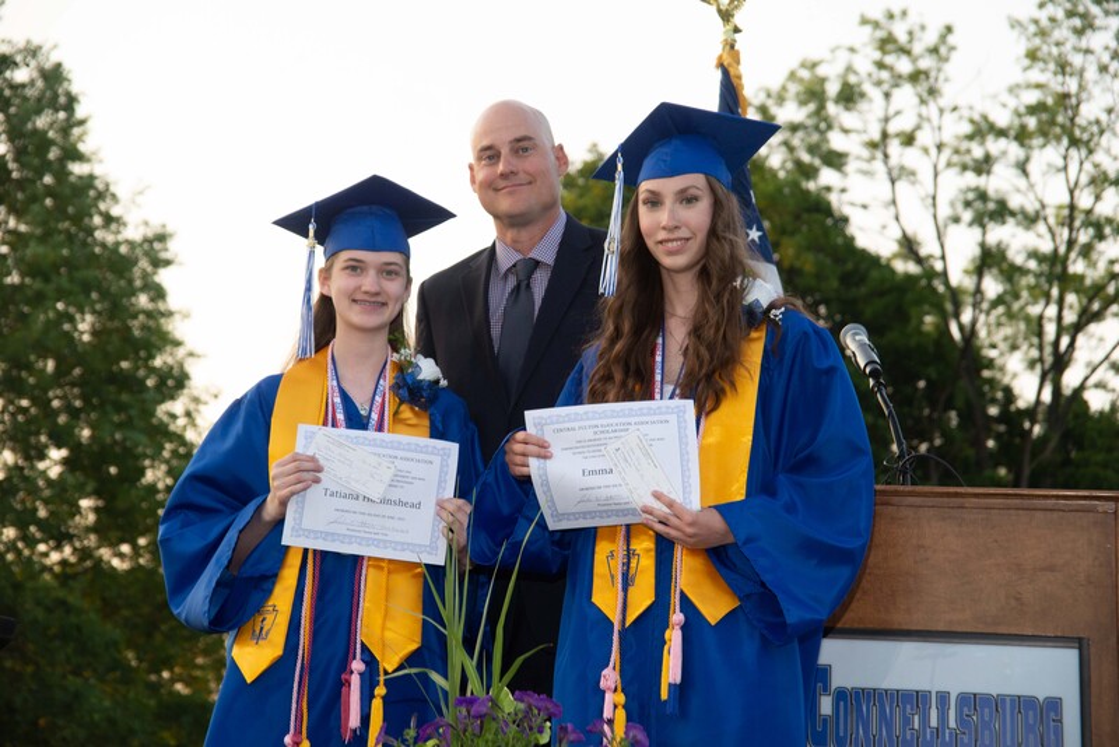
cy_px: 374
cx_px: 560
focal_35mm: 116
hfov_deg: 17.6
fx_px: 3607
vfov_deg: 11.8
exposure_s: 1/200
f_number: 10
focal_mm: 116
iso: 800
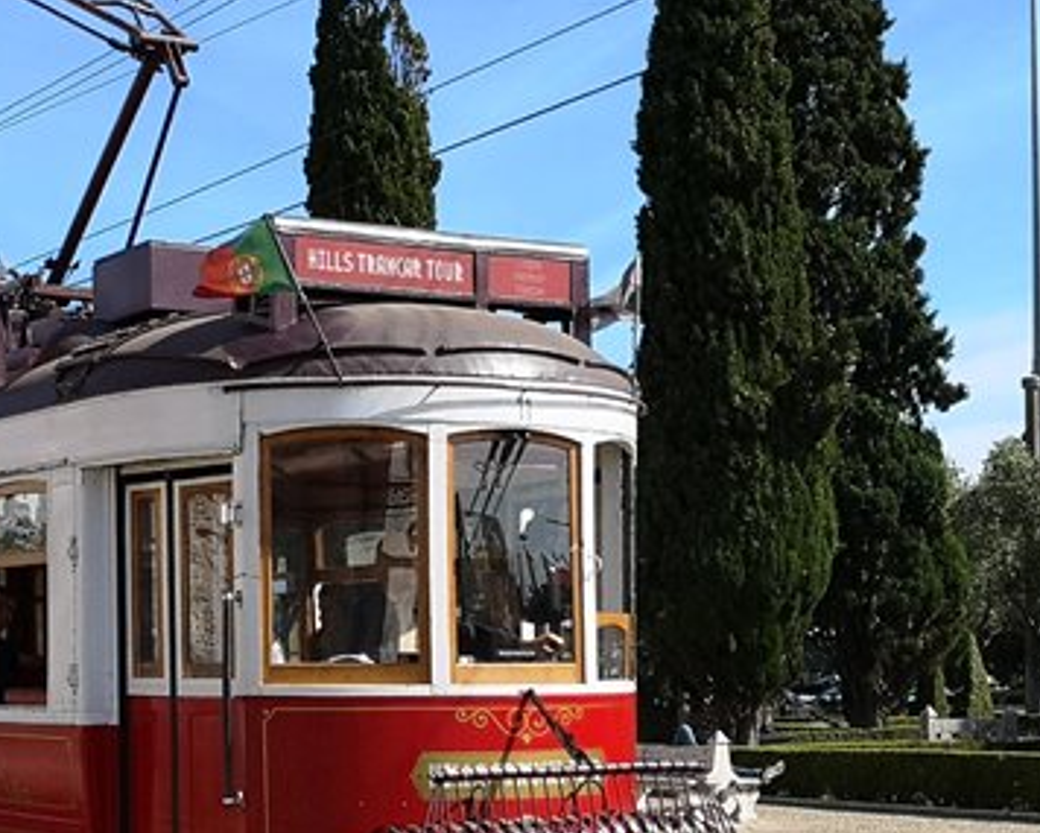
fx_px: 2094
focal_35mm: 68
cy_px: 617
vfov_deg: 22.3
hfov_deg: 27.5
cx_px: 242
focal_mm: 3.95
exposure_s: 1/1876
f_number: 1.8
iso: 50
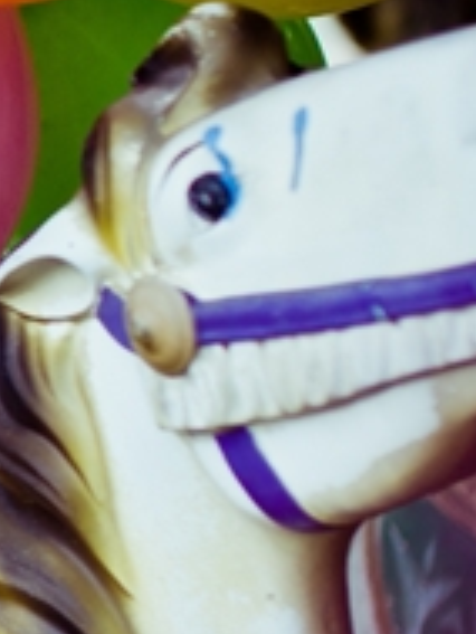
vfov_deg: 7.8
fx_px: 4652
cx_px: -831
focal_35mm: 254
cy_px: 133
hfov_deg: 5.6
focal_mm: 50
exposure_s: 1/1250
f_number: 2
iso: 320
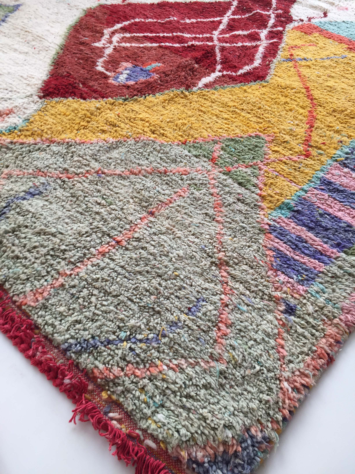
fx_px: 397
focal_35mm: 29
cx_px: 178
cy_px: 237
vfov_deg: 61.7
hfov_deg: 48.2
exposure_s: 1/50
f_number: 2.2
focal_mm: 4.15
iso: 32
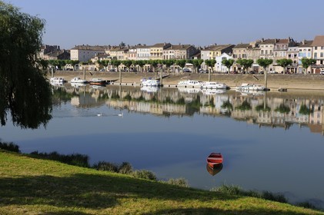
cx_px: 162
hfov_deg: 41.1
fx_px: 432
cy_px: 108
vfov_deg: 28.0
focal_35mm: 48
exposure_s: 1/160
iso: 200
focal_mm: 48
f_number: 16
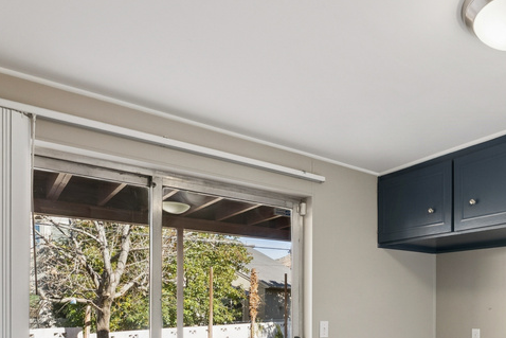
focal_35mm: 30
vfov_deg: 40.1
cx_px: 366
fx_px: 422
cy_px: 309
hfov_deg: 59.3
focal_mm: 14
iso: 640
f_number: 8
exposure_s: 1/40
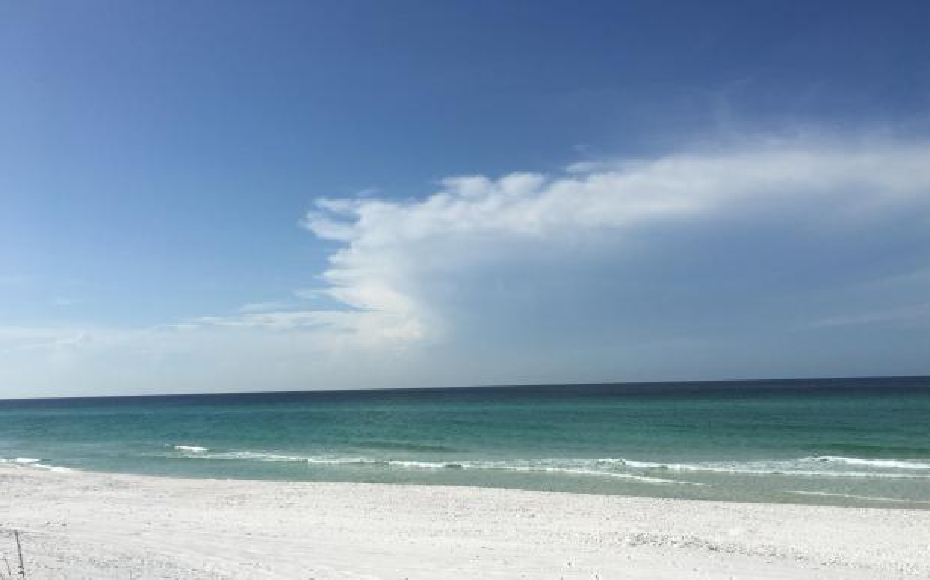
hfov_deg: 59.7
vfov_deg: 39.3
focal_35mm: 32
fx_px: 811
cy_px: 338
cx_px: 481
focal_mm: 4.15
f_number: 2.2
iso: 25
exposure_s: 1/4049
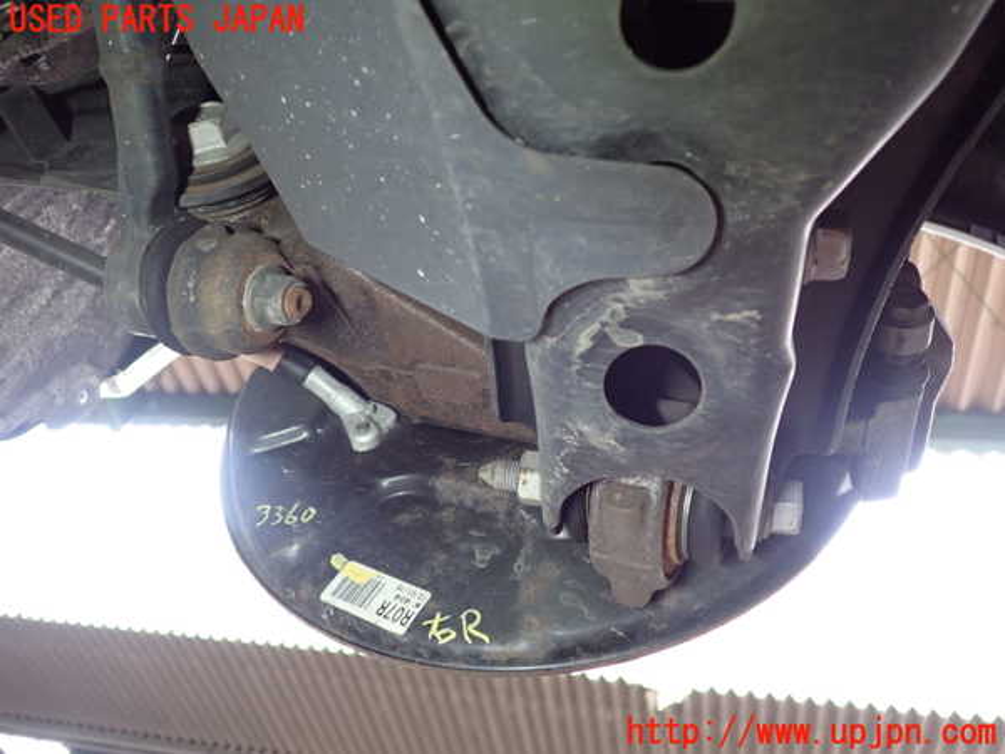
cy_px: 377
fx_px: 871
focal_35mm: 30
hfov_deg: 60.0
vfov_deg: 46.8
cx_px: 502
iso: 200
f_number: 2.3
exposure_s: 1/30
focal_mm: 5.4
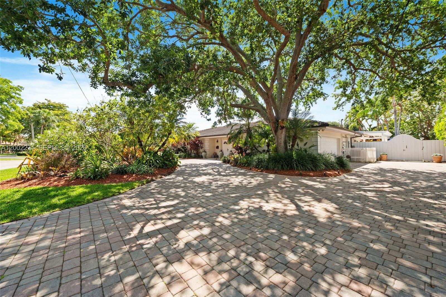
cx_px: 223
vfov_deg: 81.1
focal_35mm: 14
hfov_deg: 104.3
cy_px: 148
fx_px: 173
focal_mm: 14
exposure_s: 1/160
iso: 200
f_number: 8
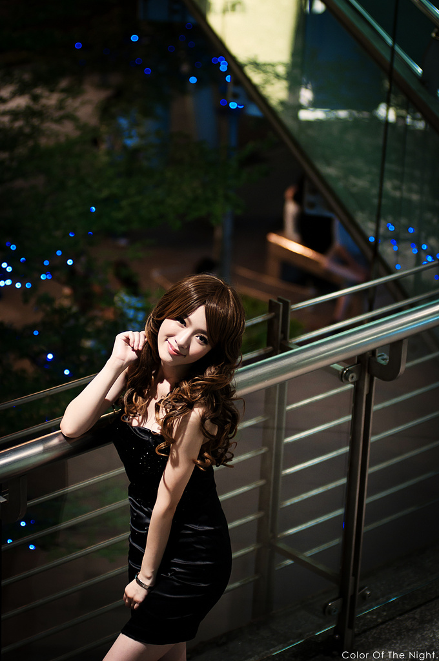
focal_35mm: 120
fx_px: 2201
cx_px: 220
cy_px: 330
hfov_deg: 11.4
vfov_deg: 17.1
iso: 1000
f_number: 2.8
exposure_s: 1/60
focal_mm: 80
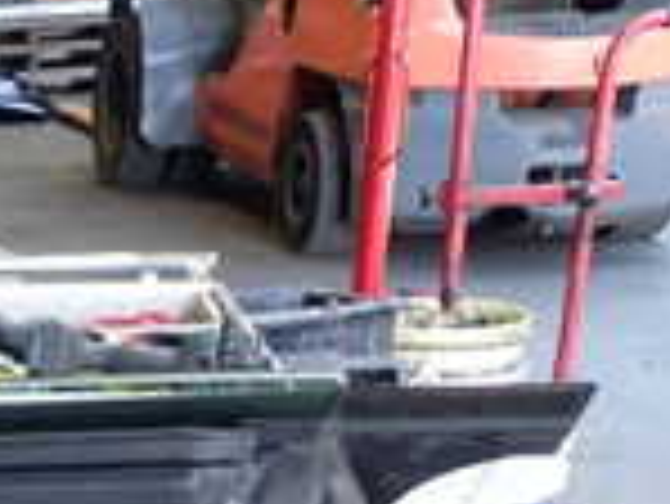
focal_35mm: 121
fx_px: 2344
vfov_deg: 11.2
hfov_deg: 14.0
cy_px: 976
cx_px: -616
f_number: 2.3
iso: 200
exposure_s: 1/50
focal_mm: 5.4
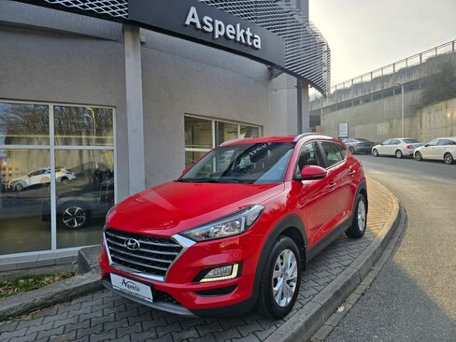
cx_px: 228
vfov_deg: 58.9
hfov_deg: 73.9
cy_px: 171
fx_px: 303
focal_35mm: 23
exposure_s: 1/370
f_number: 1.7
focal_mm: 6.3
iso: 12
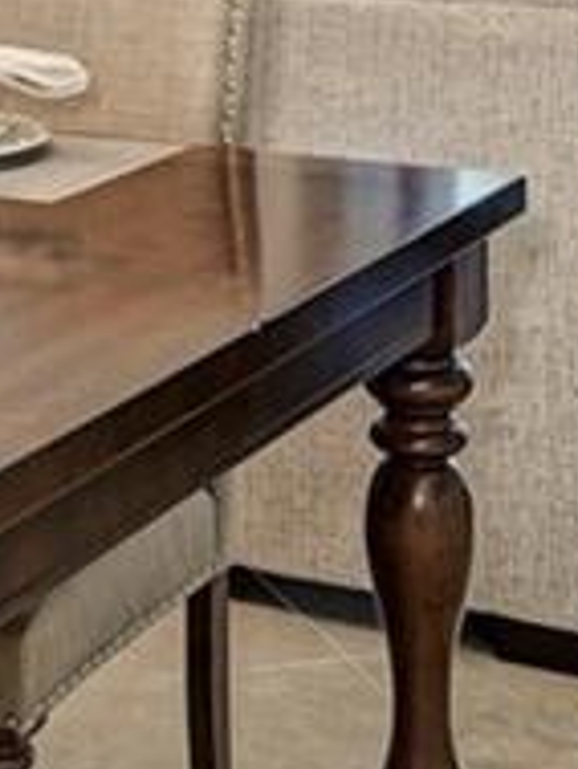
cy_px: -360
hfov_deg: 12.8
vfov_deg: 15.9
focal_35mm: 114
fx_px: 2535
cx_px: -12
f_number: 7.1
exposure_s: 1/15
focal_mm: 14
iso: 100
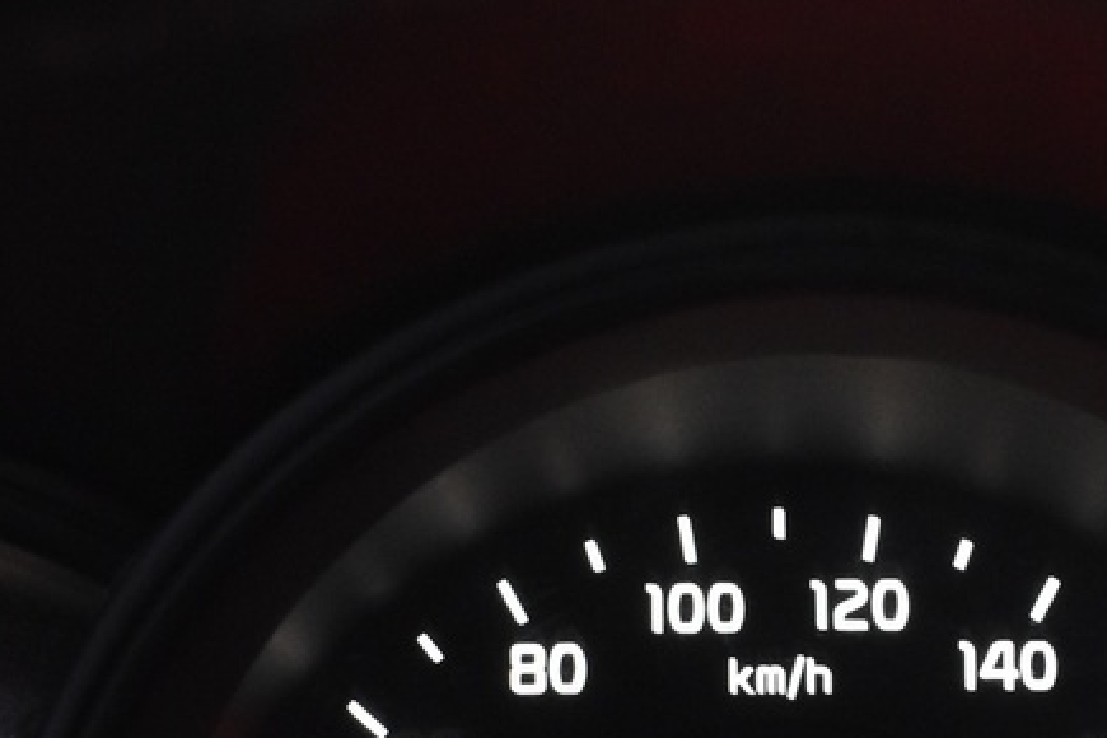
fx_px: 4120
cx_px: 830
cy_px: 1092
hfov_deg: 15.2
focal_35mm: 134
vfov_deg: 9.9
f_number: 5.6
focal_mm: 24
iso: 1250
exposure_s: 1/15
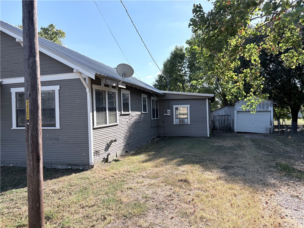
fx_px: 228
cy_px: 114
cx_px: 152
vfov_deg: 53.1
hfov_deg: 67.3
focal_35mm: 26
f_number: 1.6
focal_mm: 5.96
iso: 64
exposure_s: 1/2141
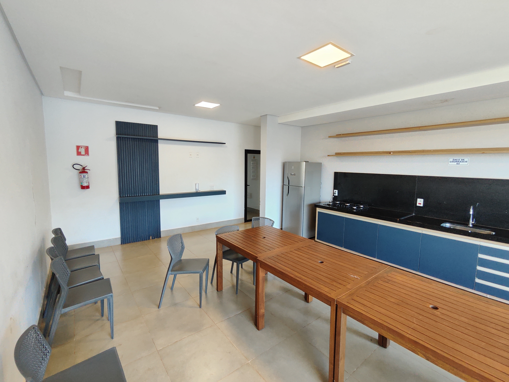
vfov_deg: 78.2
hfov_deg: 94.5
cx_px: 254
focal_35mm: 16
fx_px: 235
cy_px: 191
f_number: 2.2
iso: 246
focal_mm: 1.65
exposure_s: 1/60
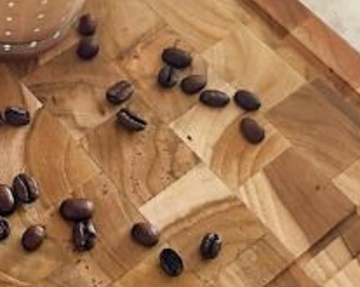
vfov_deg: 17.0
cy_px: 35
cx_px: -43
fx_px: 947
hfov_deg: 20.4
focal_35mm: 89
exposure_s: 1/30
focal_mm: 4.15
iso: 100
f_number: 2.2
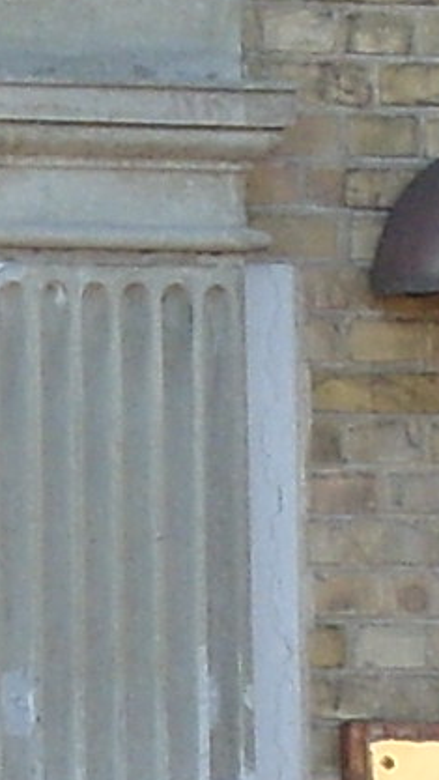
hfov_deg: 1.8
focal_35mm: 667
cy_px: 724
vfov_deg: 3.2
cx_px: -770
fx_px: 13784
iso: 80
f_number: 3.6
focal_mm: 15.5
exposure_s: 1/180
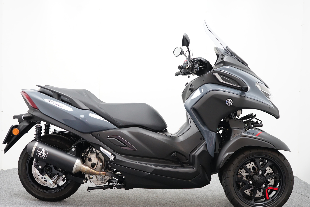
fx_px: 491
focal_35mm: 57
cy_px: 117
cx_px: 153
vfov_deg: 23.8
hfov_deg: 35.1
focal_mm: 50
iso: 1000
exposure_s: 1/40
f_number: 4.5
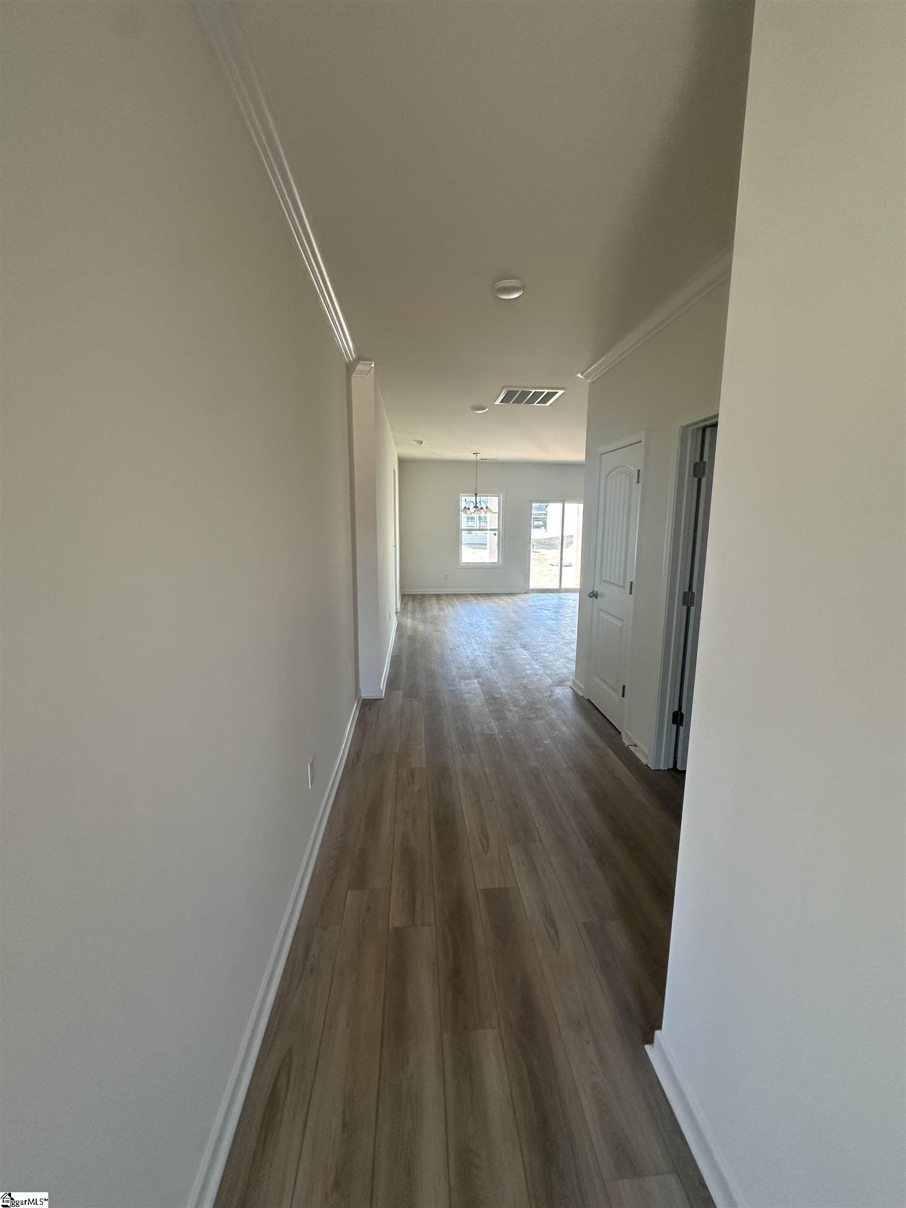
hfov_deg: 85.7
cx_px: 453
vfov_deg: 102.1
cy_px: 604
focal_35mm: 14
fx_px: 489
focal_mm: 2.22
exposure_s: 1/99
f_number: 2.2
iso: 160
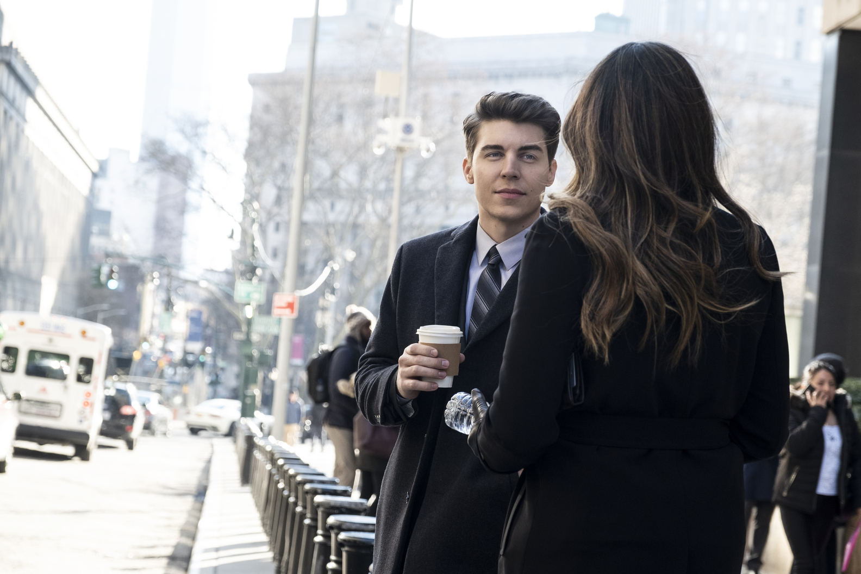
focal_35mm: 83
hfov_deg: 24.5
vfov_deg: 16.5
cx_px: 430
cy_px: 287
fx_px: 1985
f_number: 4.5
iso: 800
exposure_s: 1/500
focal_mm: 55
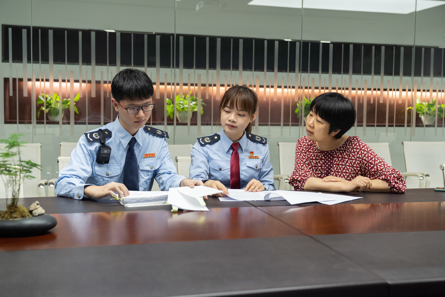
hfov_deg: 45.4
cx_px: 222
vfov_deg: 31.2
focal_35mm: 43
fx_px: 531
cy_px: 148
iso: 1000
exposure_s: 1/125
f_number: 3.5
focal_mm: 43
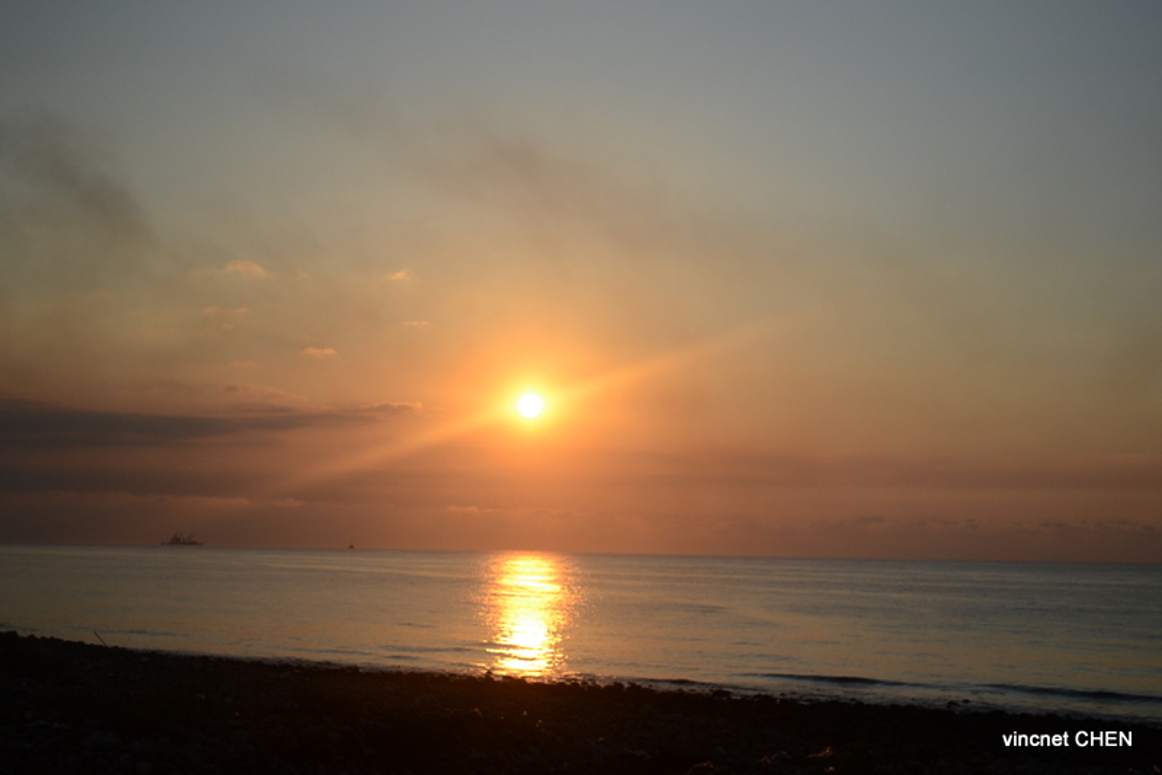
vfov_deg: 21.6
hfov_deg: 31.9
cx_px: 581
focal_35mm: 63
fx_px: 2034
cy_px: 388
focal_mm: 42
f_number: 6.3
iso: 200
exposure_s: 1/2500
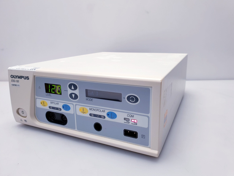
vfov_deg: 53.1
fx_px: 176
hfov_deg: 67.3
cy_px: 88
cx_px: 117
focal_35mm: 26
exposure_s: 1/50
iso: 64
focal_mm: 4.3
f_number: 2.4
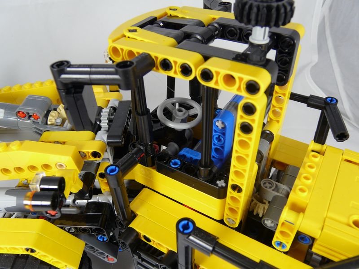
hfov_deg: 63.4
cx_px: 180
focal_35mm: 28
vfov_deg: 49.7
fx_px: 290
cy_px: 134
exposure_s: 1/100
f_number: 3.2
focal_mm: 4.6
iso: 100
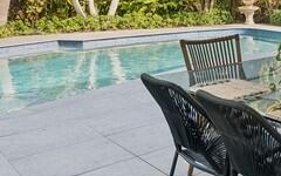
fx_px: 391
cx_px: 375
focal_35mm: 51
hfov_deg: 30.3
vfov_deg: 23.9
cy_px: -12
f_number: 11
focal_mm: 15
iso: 100
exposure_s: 1/25
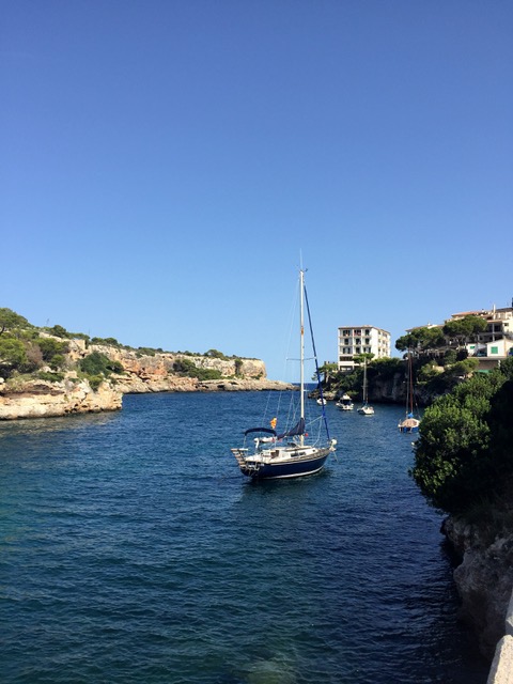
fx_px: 573
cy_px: 342
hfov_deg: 48.2
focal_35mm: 29
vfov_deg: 61.7
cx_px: 256
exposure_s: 1/1980
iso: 32
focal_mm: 4.15
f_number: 2.2
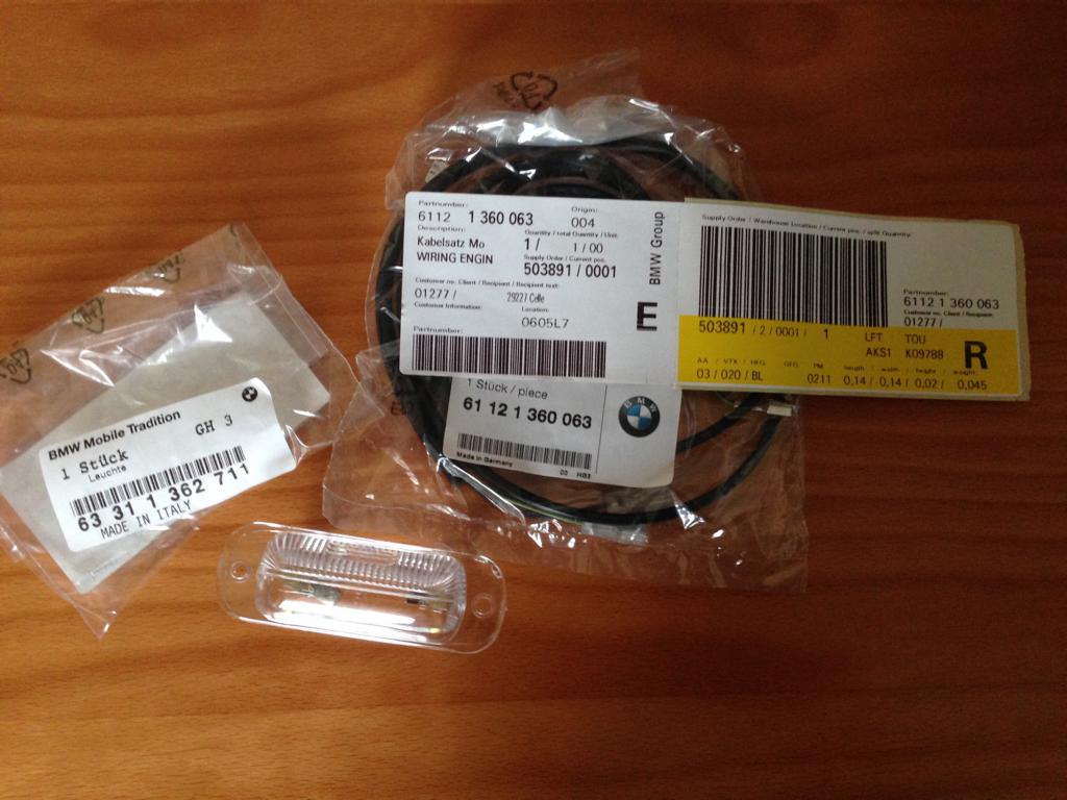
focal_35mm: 33
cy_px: 400
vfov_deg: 42.9
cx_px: 534
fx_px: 1017
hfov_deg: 55.4
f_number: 2.4
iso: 200
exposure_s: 1/20
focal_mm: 4.12
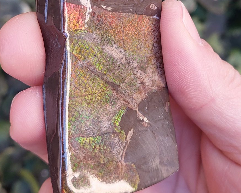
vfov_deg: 44.5
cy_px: 51
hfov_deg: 55.6
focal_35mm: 32
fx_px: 228
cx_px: 120
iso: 64
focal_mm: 5.23
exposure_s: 1/100
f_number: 1.8
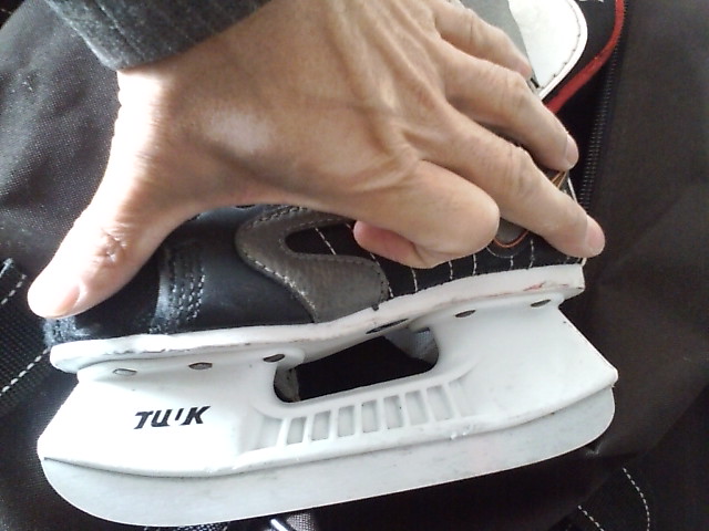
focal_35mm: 29
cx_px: 354
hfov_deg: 61.7
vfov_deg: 48.2
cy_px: 266
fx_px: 594
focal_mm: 3.73
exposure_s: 1/17.2
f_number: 3.5
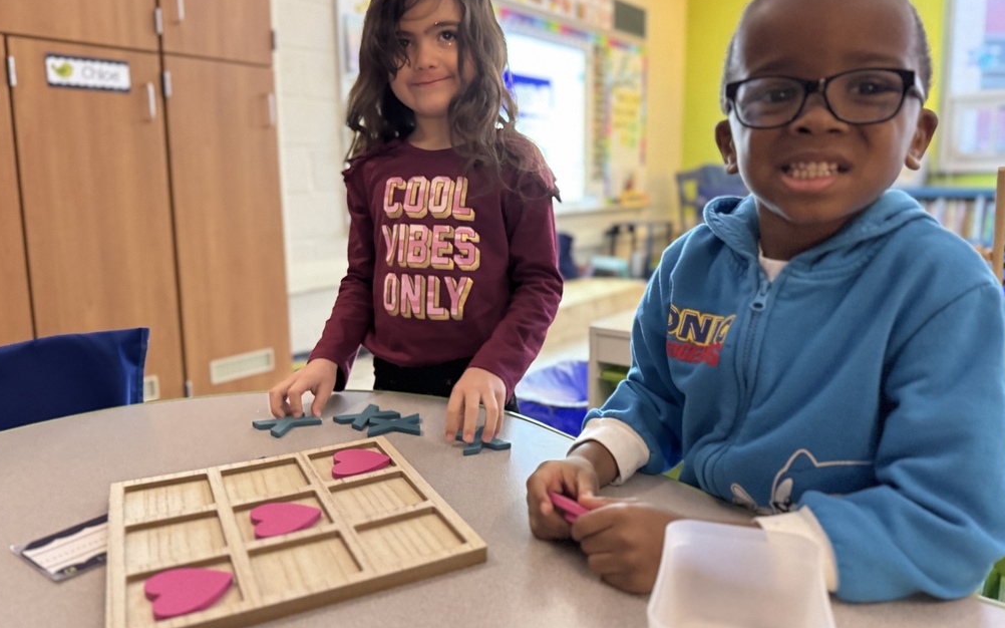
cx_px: 499
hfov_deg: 70.4
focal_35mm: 26
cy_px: 276
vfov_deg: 47.5
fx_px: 712
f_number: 1.78
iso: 1000
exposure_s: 1/30
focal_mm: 6.76
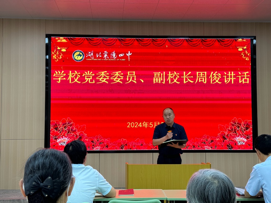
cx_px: 136
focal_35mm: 48
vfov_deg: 30.3
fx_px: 376
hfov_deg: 39.7
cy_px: 102
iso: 80
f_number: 1.78
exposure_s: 1/180
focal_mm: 6.86
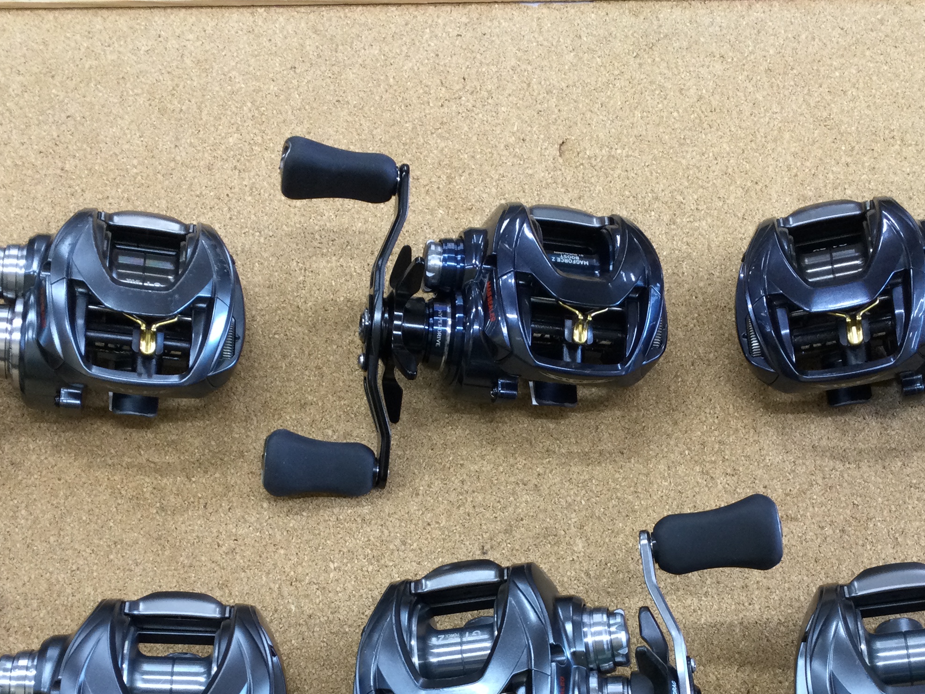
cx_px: 493
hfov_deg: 37.5
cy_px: 568
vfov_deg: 27.9
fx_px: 1363
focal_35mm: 51
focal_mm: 3.3
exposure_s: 1/30
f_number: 2.4
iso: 50
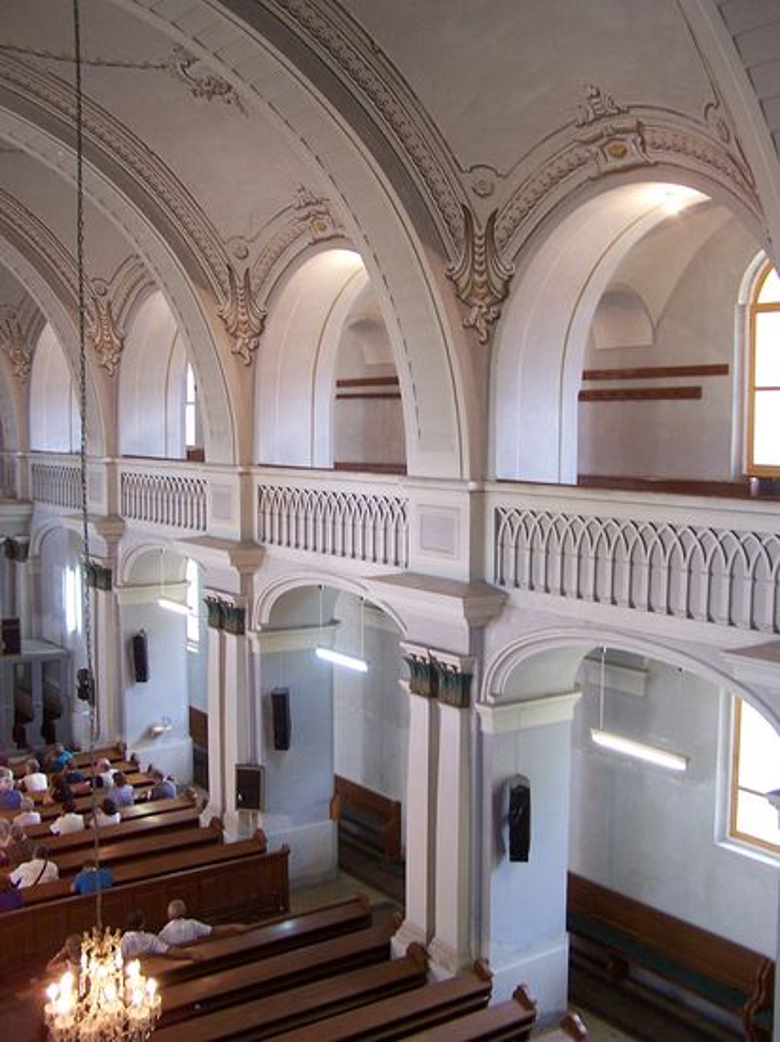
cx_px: 390
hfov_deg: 37.7
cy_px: 521
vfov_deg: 49.0
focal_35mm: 38
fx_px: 1143
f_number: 2.8
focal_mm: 6.3
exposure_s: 1/15
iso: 140
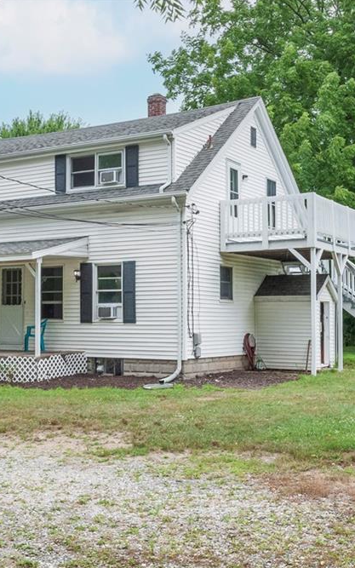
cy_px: 286
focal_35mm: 50
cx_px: 112
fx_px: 774
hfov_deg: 25.7
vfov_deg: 40.3
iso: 1000
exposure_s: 1/160
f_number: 22
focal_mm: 32
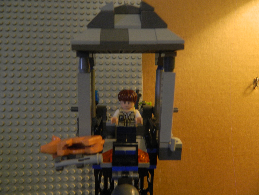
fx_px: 187
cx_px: 130
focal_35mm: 25
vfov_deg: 54.9
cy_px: 98
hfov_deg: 69.4
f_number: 3.1
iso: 250
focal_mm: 4.5
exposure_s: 1/30
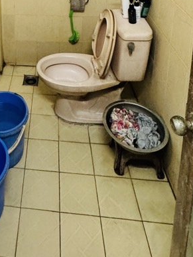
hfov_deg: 36.5
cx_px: 23
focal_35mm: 37
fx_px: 275
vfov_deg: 36.6
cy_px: -61
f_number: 2.2
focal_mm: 2.22
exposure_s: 1/78
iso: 320
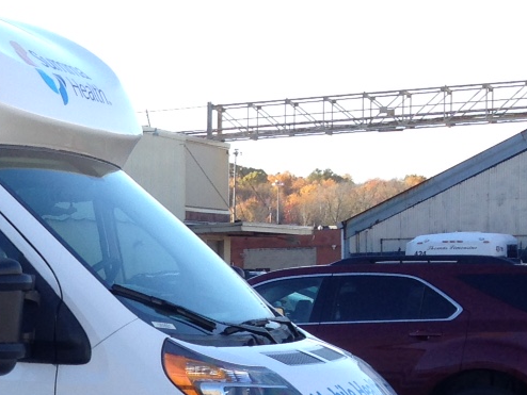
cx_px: -323
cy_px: 351
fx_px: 1660
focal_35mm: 109
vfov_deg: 13.5
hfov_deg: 16.1
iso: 50
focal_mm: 4.12
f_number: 2.4
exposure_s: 1/371
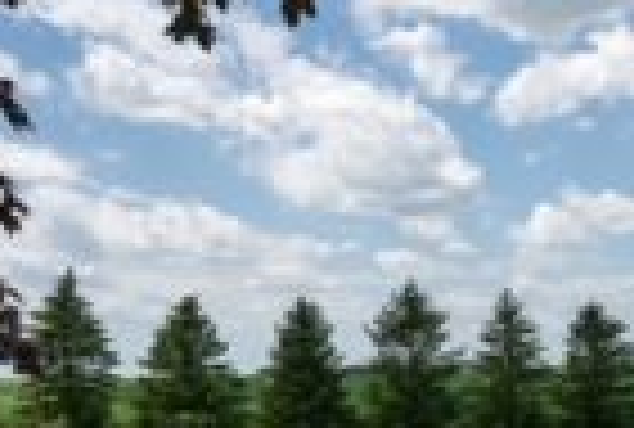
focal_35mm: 68
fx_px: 1201
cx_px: 526
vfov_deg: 18.9
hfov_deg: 28.8
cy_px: 527
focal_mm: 24
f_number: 6.3
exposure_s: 1/800
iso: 100
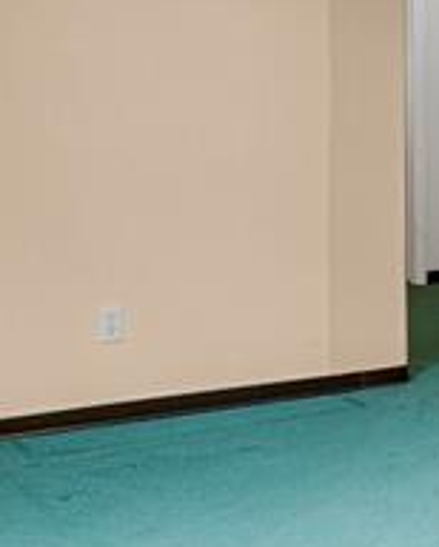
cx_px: 753
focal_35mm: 85
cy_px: 48
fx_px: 1378
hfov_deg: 15.8
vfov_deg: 21.9
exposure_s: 2.5
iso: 250
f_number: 8
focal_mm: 17
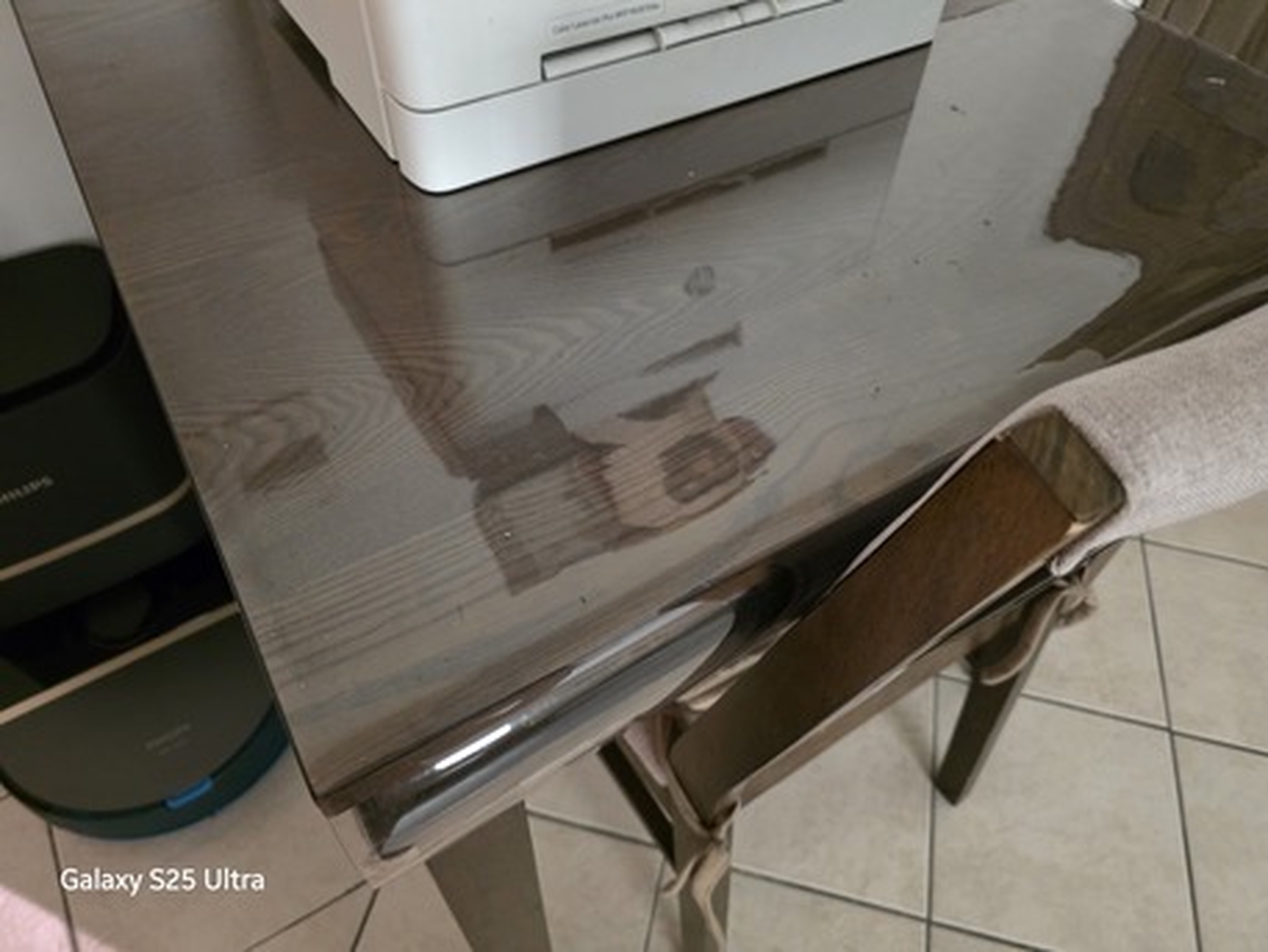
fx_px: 843
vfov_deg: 58.9
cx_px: 634
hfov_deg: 73.9
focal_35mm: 23
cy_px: 476
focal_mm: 6.3
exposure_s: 1/40
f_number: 1.7
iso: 1250
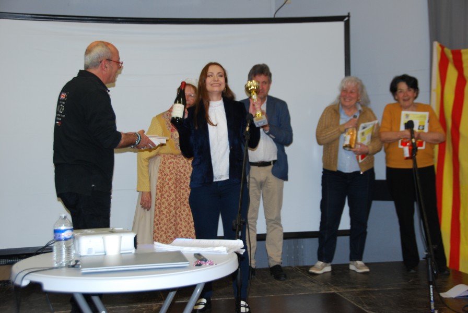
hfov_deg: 33.4
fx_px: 781
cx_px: 234
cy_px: 156
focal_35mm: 60
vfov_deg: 22.7
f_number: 4.5
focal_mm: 40
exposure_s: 1/60
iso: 400
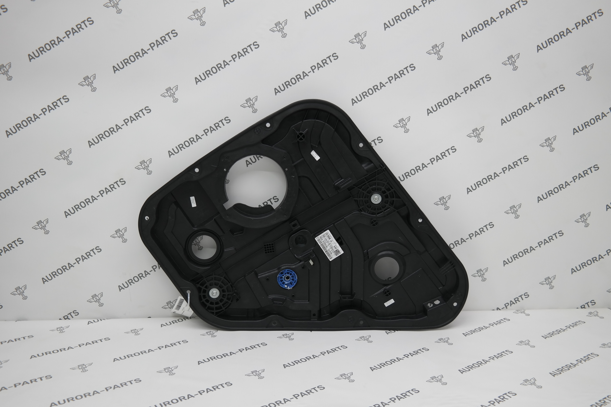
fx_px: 509
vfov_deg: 43.6
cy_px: 204
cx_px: 306
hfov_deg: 61.9
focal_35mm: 30
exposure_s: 1/80
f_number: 3.5
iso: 200
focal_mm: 20
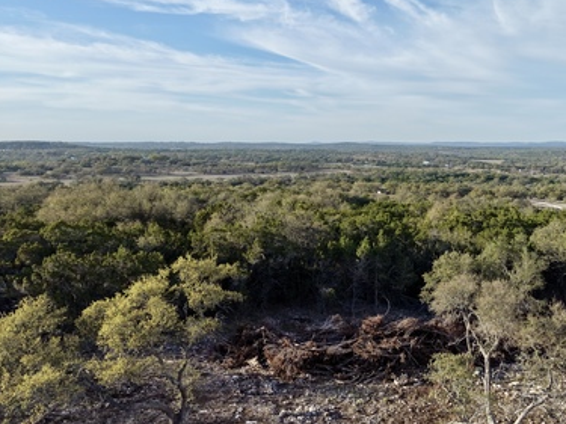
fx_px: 670
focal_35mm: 41
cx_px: 450
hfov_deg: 43.7
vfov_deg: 35.1
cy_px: 219
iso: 270
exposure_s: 1/4000
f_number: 1.8
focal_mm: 8.67
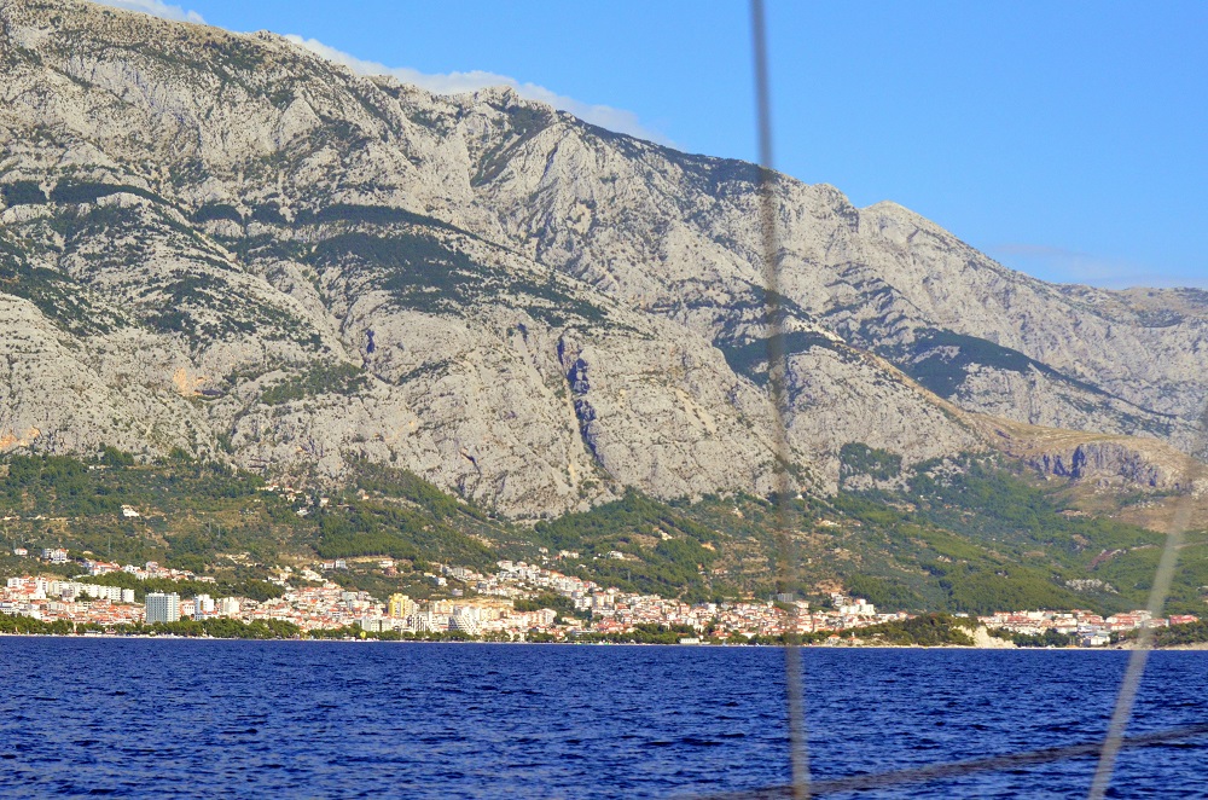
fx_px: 3515
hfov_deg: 19.5
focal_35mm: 105
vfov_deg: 13.0
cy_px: 400
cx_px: 604
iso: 1400
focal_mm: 70
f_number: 5.6
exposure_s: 1/8000
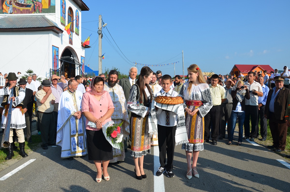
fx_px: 217
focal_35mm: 27
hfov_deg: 67.5
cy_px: 96
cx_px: 145
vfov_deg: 47.7
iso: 110
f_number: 8
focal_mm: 18
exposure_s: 1/250
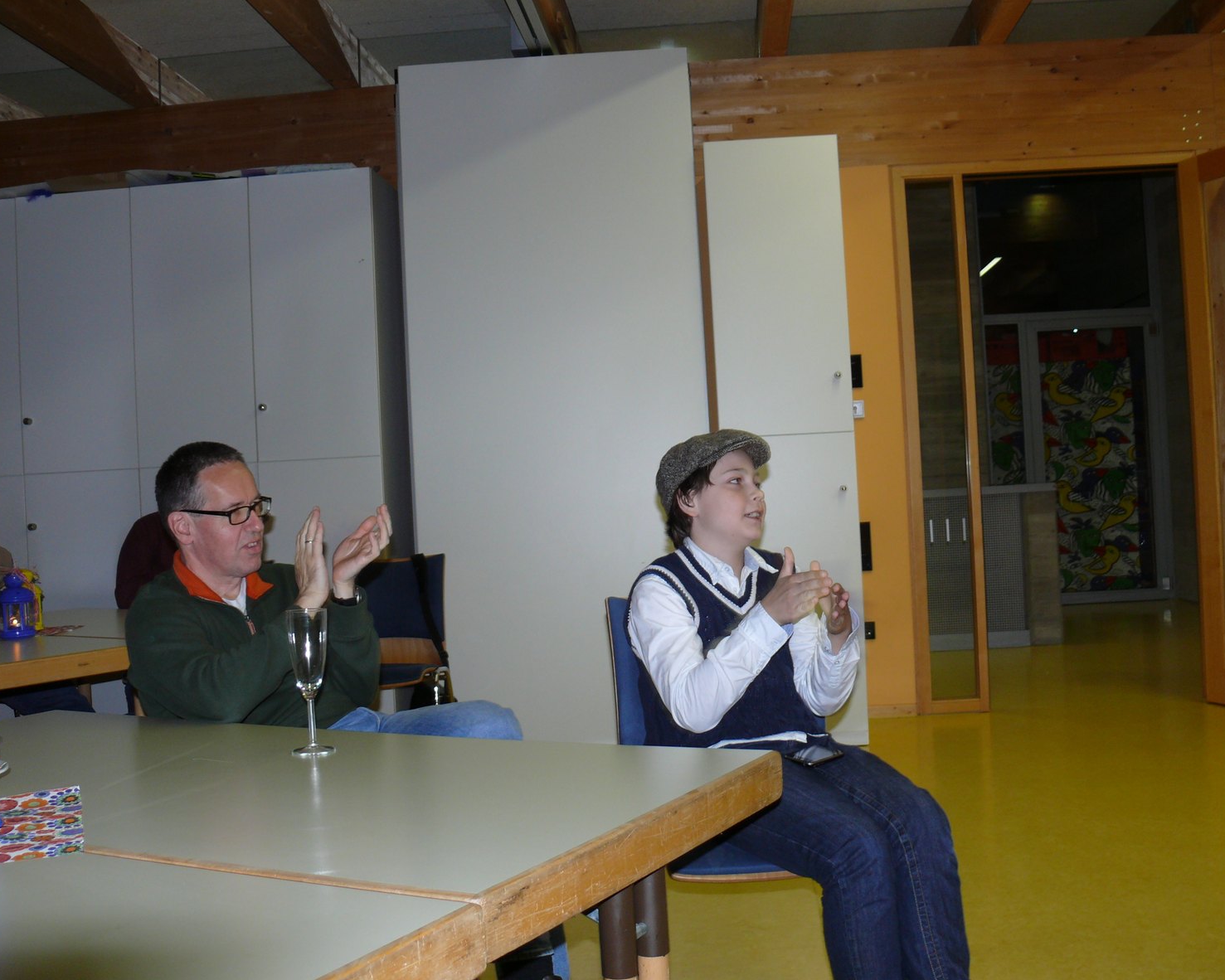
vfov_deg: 40.1
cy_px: 483
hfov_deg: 49.1
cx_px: 599
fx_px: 1342
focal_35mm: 37
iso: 100
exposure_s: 1/30
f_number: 2.8
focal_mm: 7.4
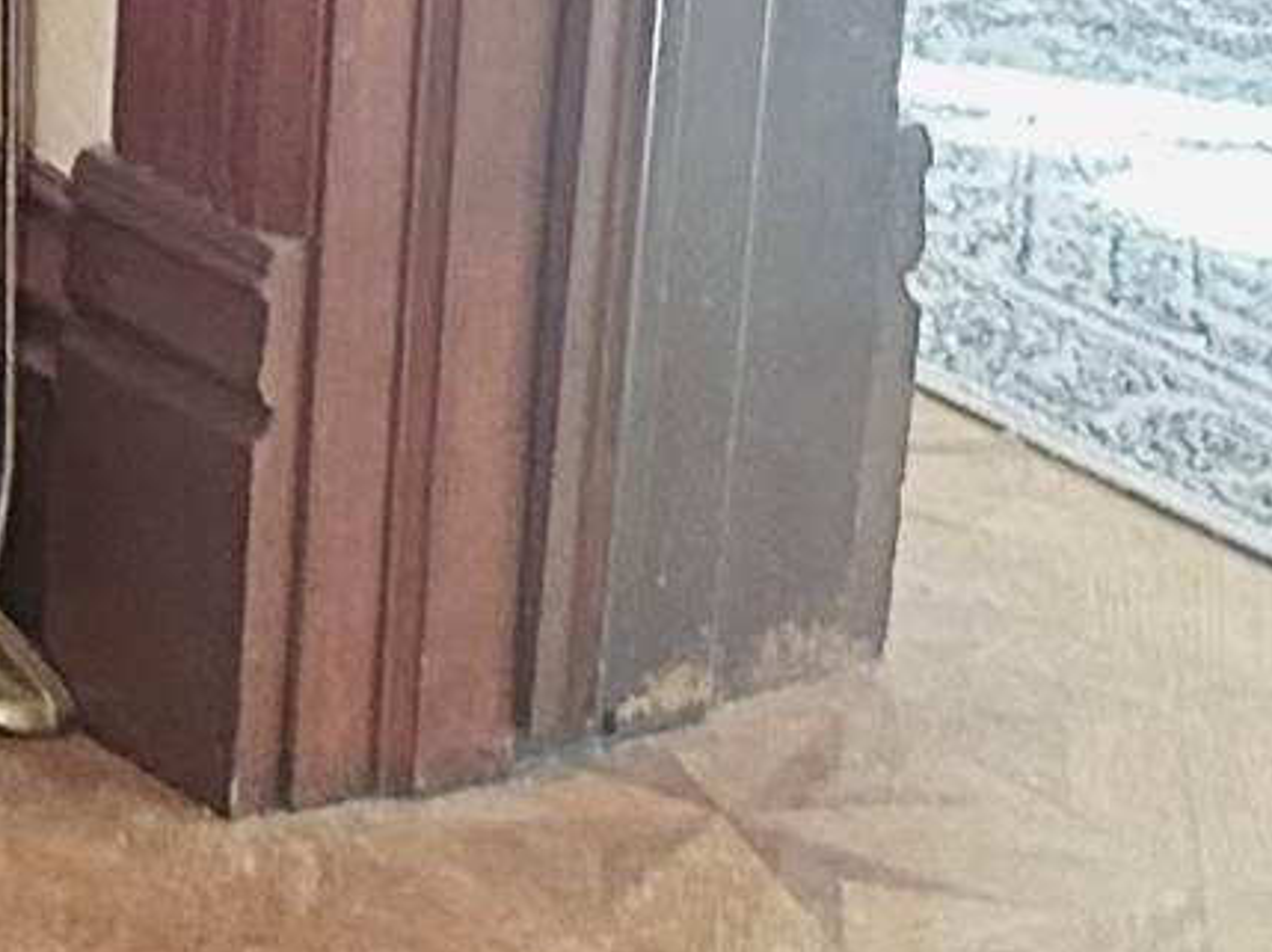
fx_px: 6315
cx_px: -1856
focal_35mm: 172
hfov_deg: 10.0
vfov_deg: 8.1
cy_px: -1121
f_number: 1.78
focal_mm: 6.86
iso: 500
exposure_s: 1/60
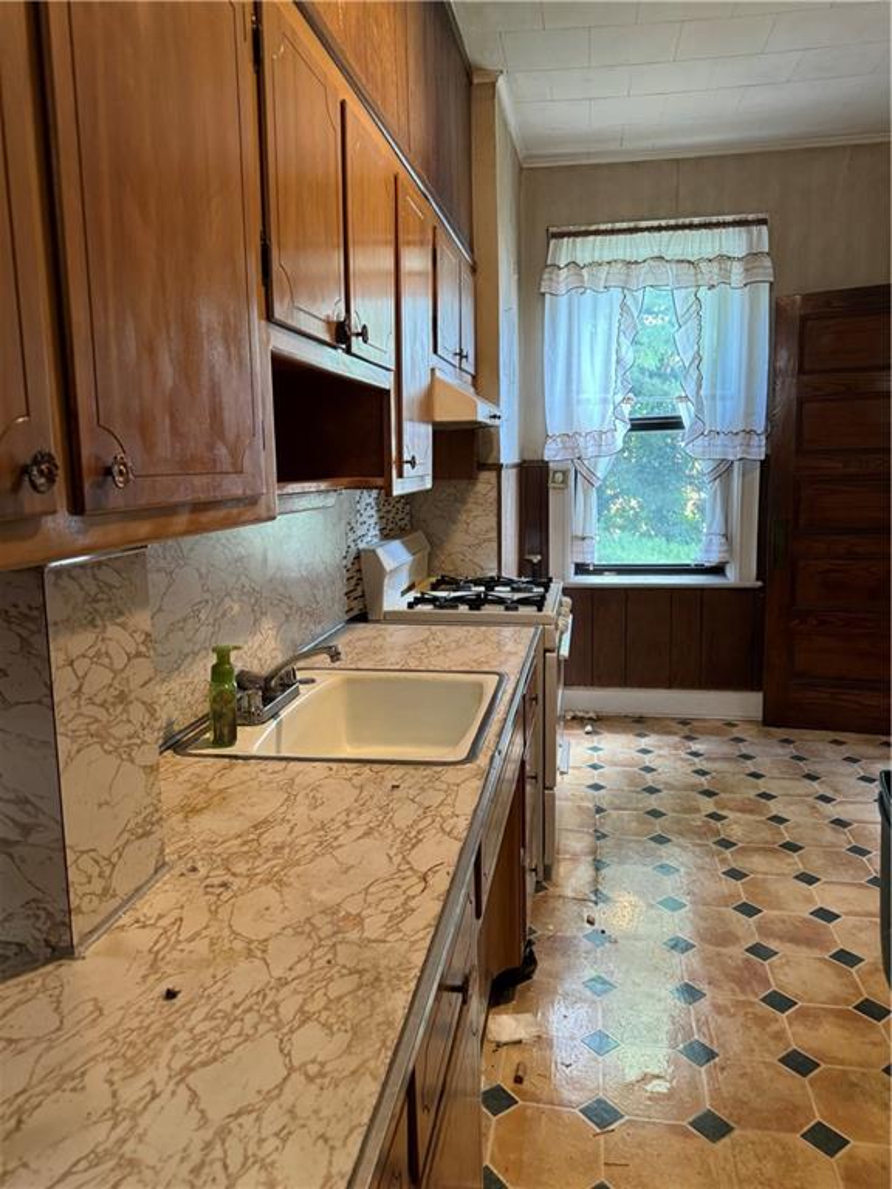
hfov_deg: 56.8
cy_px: 594
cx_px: 446
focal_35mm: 24
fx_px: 825
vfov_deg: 71.6
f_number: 1.78
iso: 320
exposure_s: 1/60
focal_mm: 6.76
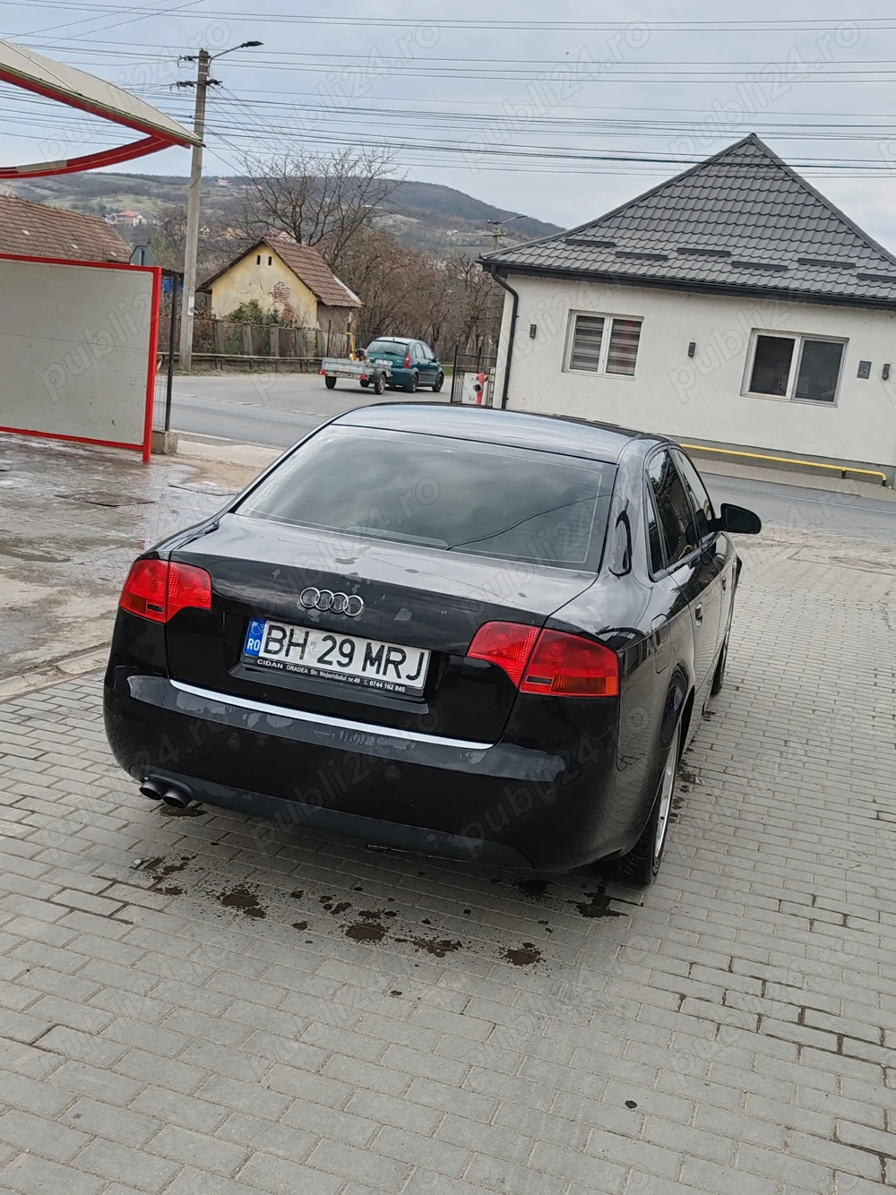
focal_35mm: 37
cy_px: 598
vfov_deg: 50.1
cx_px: 448
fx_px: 1277
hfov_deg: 38.7
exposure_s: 1/250
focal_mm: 6.12
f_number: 1.9
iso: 50
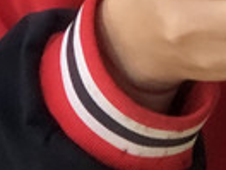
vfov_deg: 3.7
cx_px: 281
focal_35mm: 389
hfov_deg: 5.1
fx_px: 2540
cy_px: -270
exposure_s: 1/33
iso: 250
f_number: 2.8
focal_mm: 6.6
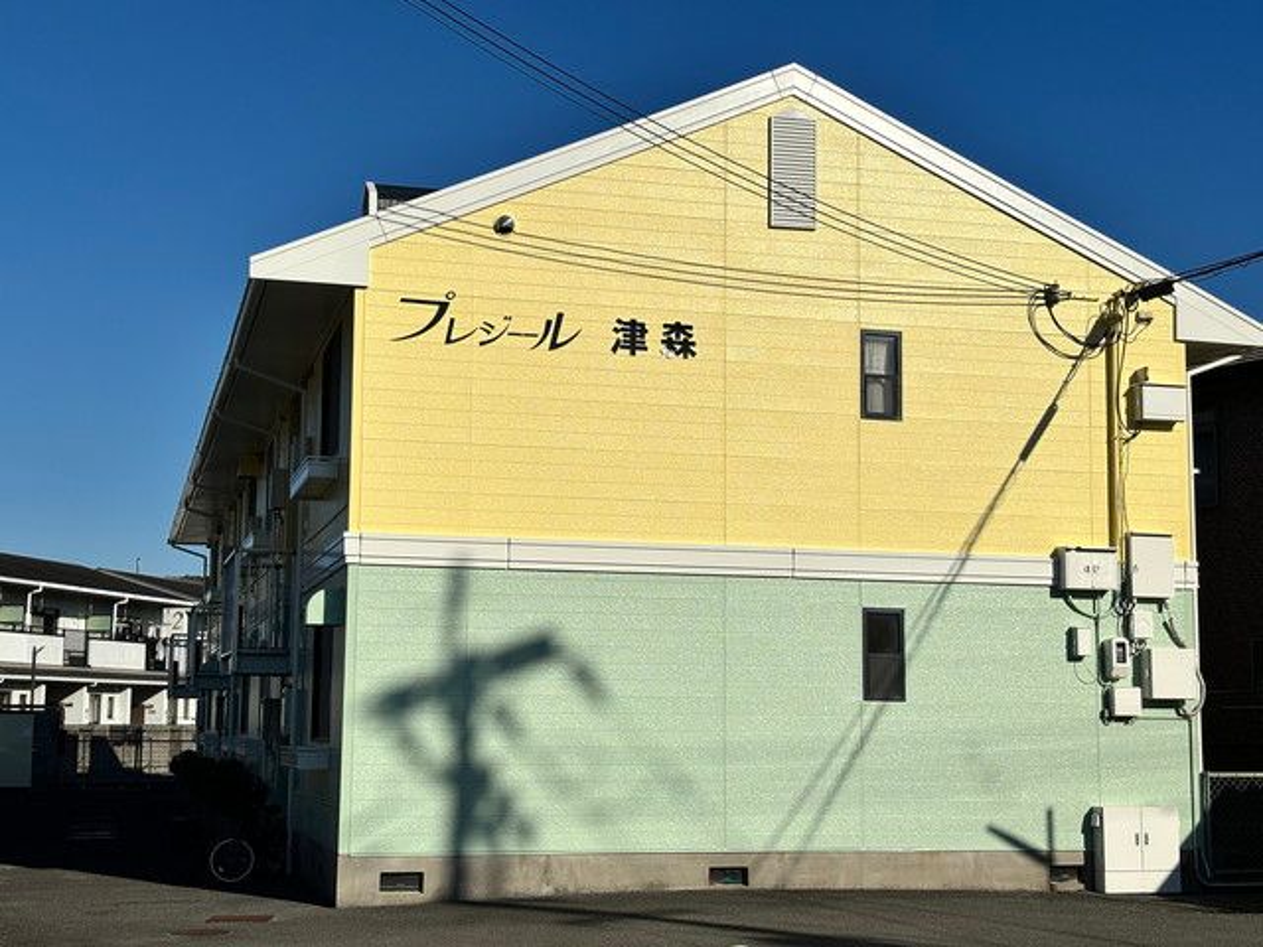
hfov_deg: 36.8
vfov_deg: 28.0
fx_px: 1897
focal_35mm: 52
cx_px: 632
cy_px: 474
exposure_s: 1/8333
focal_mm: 5.96
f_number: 1.6
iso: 25
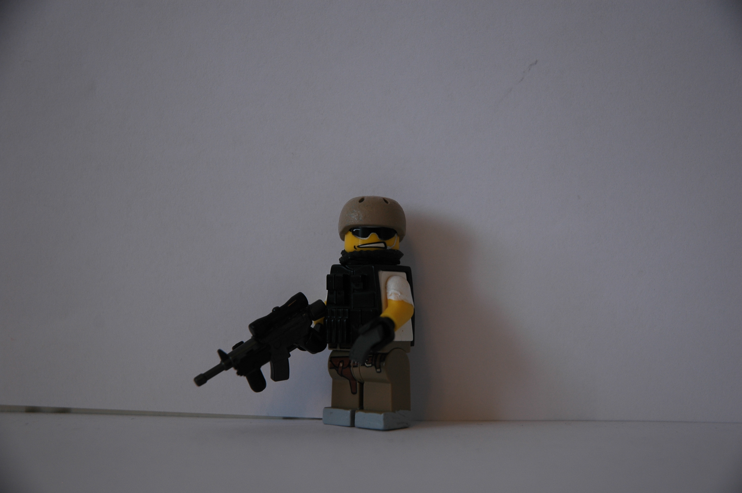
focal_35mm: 105
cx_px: 371
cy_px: 246
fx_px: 2162
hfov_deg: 19.5
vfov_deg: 13.0
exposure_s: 1/50
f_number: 4.5
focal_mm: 70
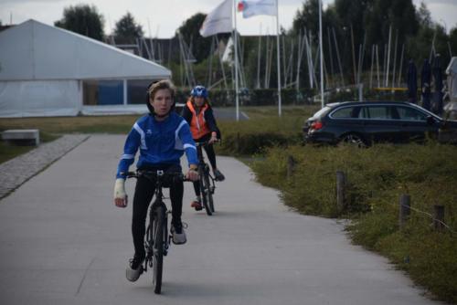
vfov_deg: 6.6
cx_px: 228
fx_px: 2667
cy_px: 152
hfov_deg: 9.8
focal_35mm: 210
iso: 200
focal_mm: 140
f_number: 5.6
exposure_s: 1/500
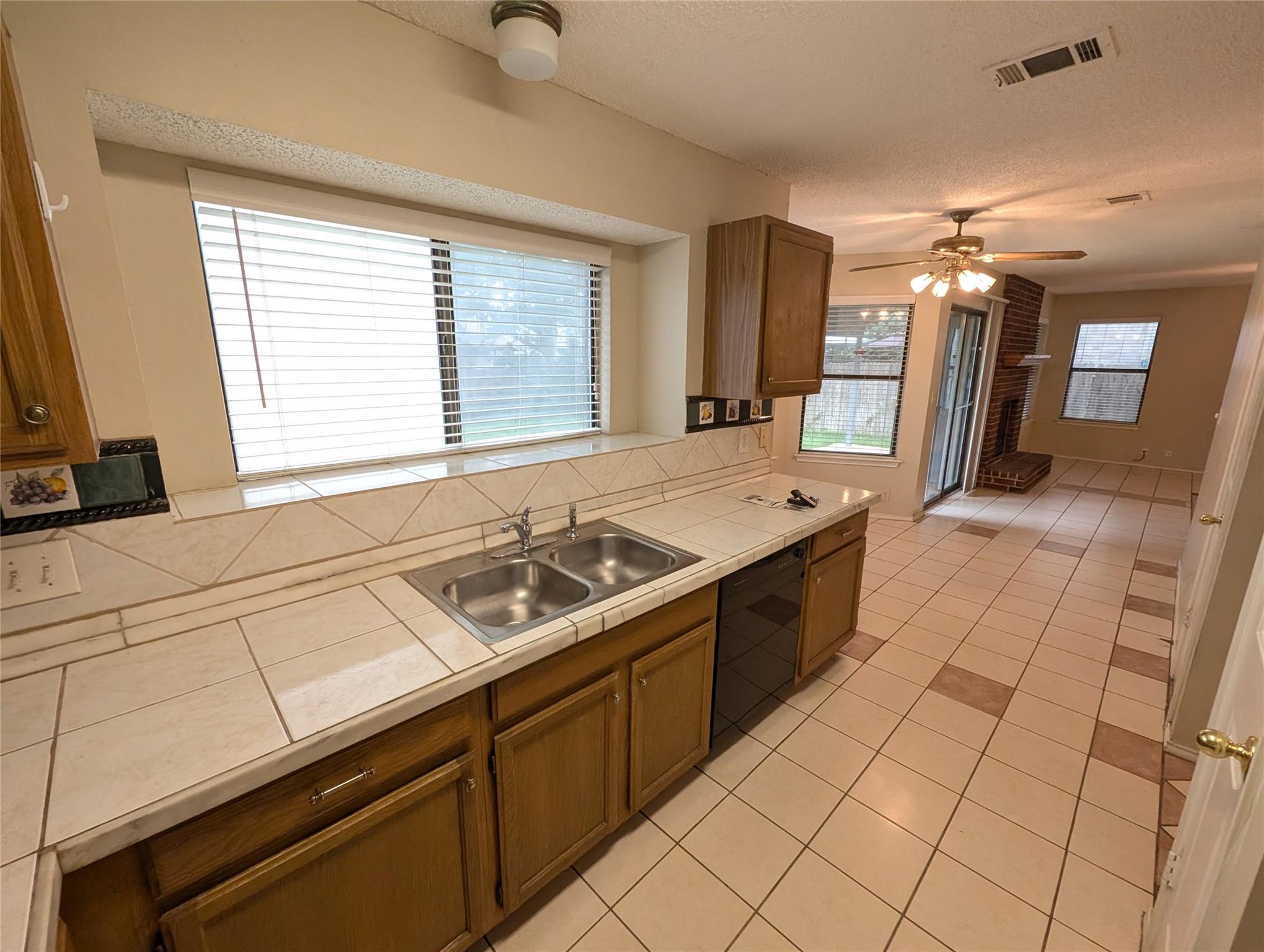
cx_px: 632
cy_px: 476
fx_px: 475
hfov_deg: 106.1
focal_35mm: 13
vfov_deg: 90.1
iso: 414
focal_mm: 1.95
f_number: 2.2
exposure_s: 1/120
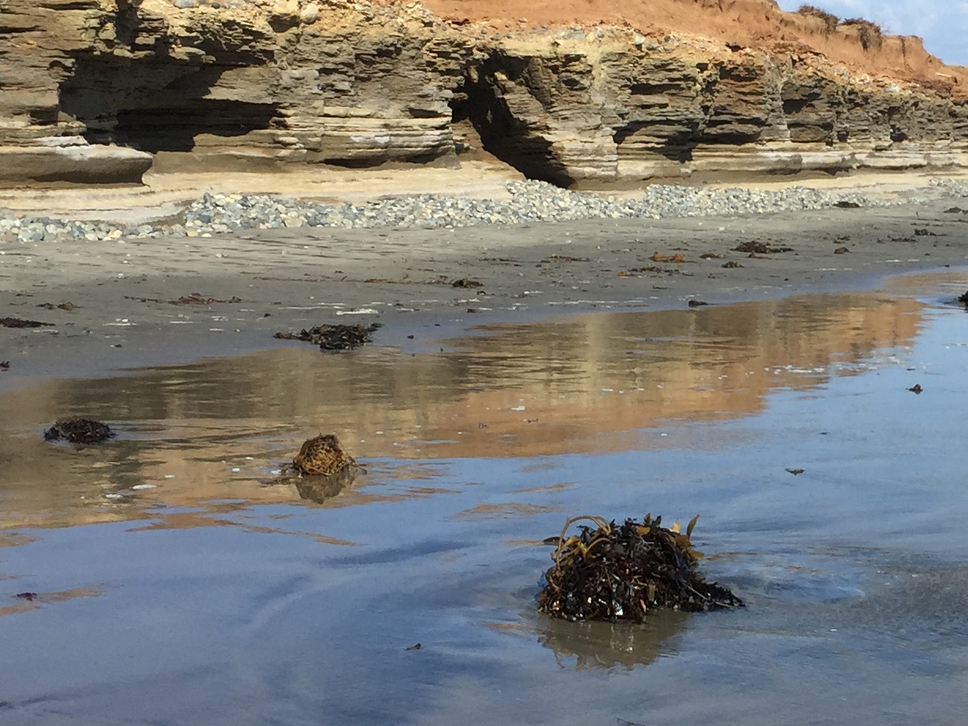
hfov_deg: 24.6
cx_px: 876
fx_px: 2153
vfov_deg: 19.1
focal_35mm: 77
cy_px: 288
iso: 32
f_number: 2.2
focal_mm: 4.15
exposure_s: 1/2326
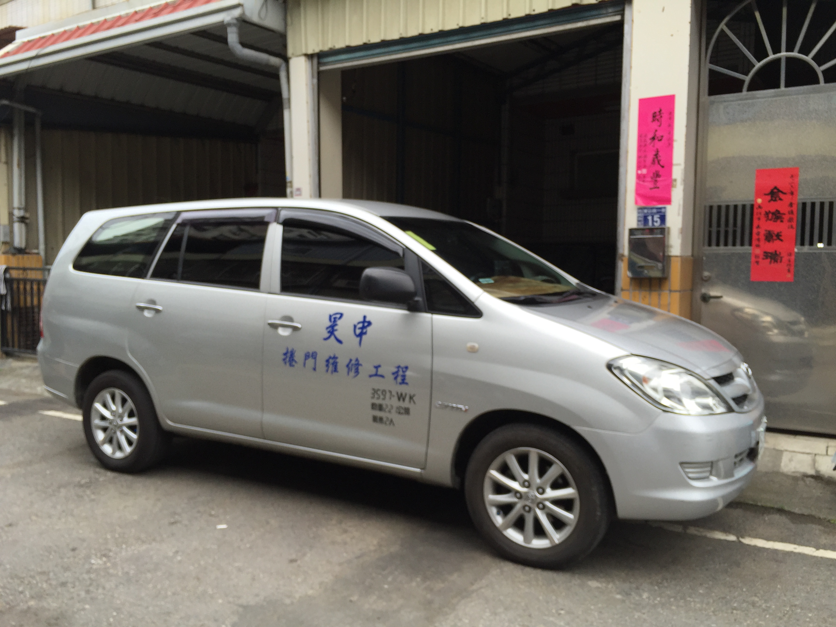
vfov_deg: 48.2
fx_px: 700
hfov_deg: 61.7
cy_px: 314
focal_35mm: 29
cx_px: 418
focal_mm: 4.15
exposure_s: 1/898
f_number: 2.2
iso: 32
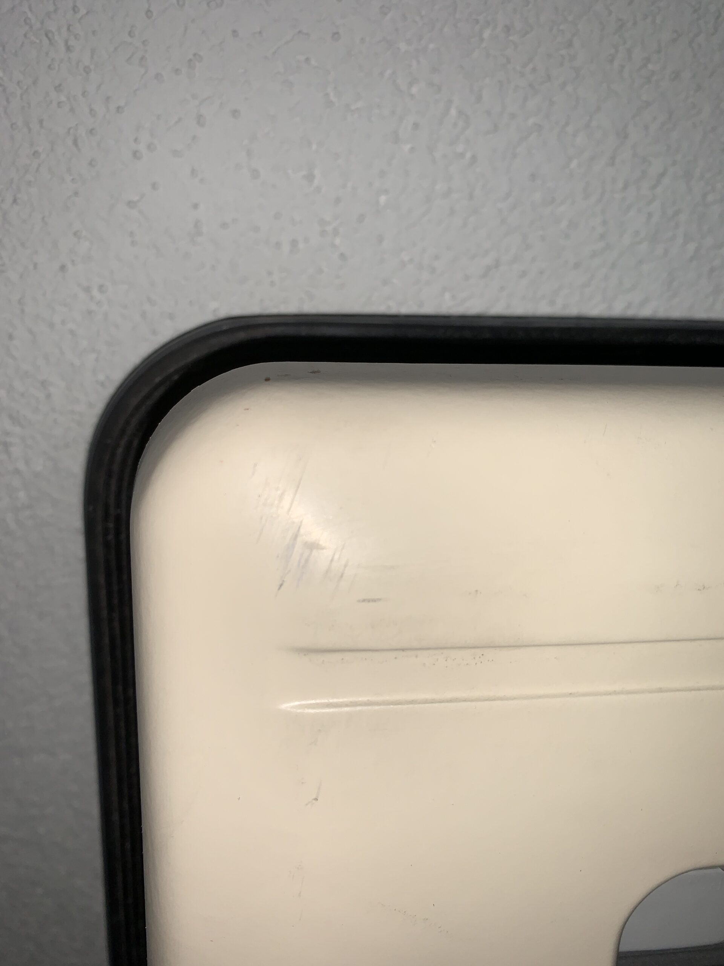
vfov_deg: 67.3
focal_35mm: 26
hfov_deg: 53.1
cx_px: 362
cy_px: 483
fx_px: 725
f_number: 1.8
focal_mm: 4.25
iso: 25
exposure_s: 1/1205
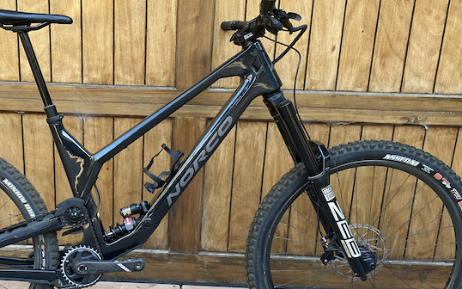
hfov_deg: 47.4
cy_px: 209
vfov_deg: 30.8
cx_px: 152
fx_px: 516
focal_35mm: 41
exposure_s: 1/121
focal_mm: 4.25
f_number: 1.8
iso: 125
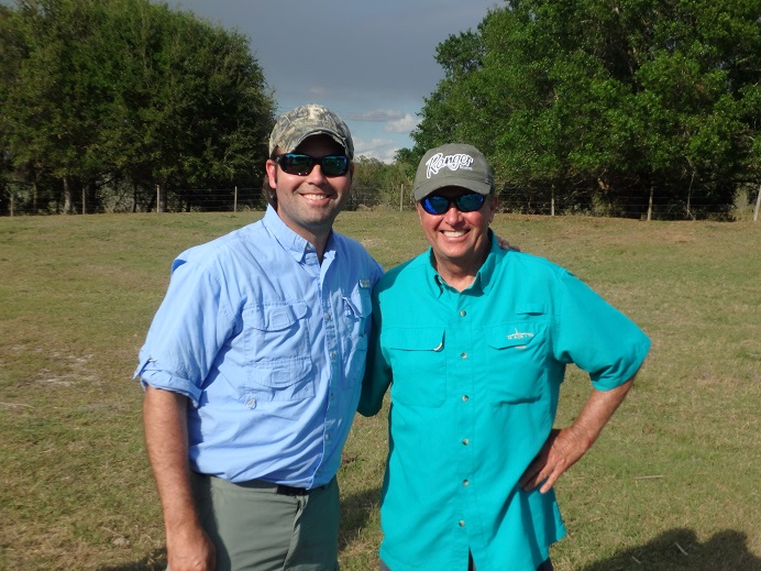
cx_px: 380
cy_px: 286
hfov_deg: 47.9
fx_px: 857
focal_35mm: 39
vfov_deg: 36.8
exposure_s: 1/800
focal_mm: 6.9
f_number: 5.1
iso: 125
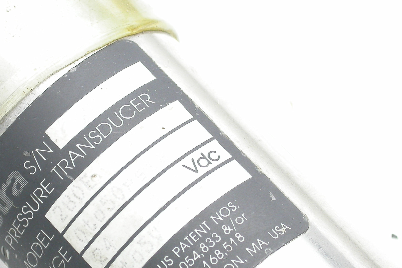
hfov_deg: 9.2
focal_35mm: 223
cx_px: 129
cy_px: 166
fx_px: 2490
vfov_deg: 6.2
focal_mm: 32
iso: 100
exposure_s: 1/17.5
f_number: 5.1
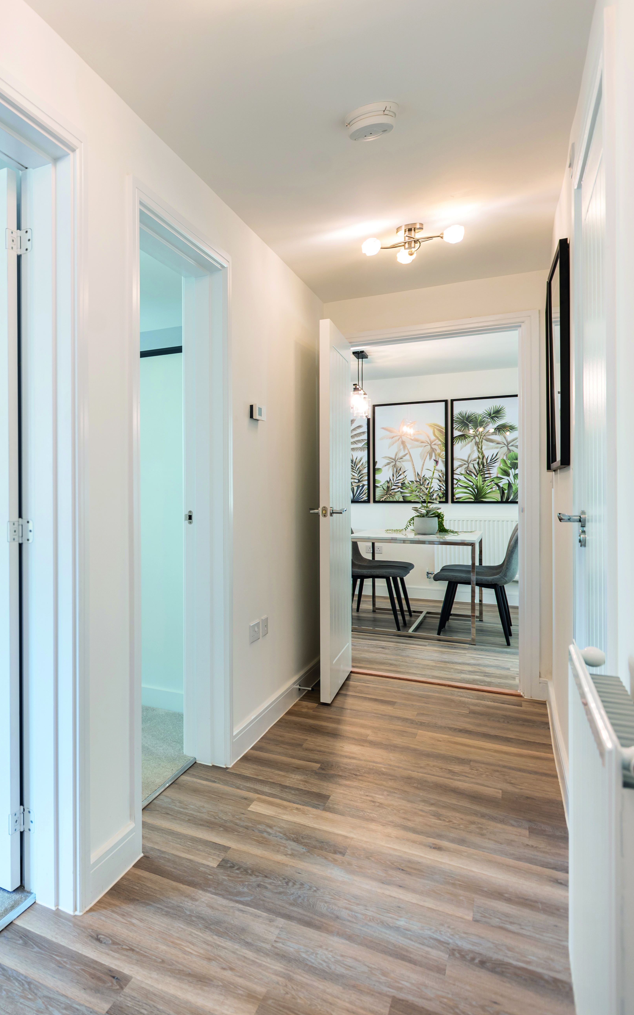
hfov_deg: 39.8
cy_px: 497
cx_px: -70
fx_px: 691
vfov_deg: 72.5
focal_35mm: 25
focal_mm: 16
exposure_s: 1/4
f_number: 7.1
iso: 100
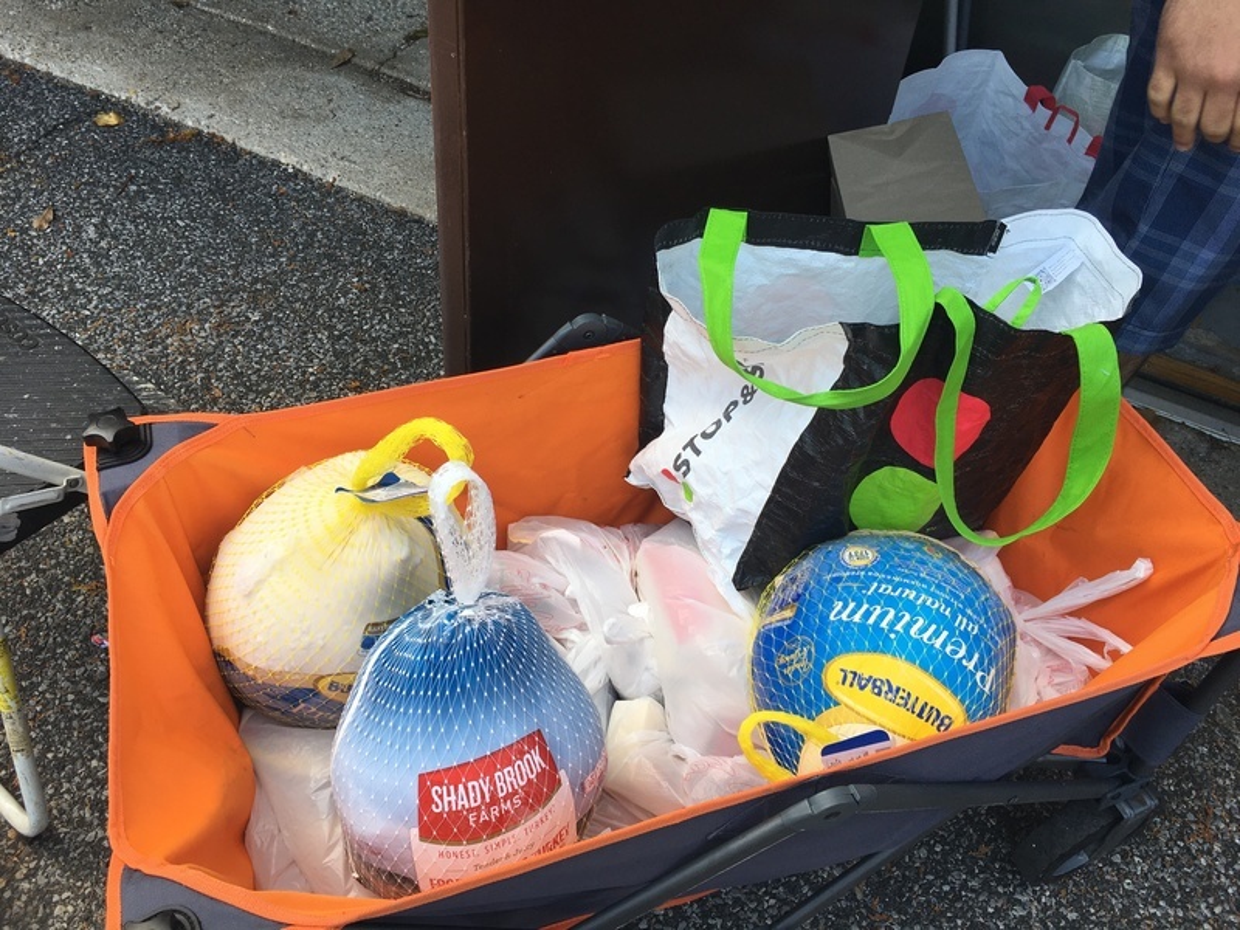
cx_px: 620
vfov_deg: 48.2
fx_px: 1039
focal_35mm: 29
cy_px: 465
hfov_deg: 61.7
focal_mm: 4.15
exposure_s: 1/188
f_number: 2.2
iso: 25
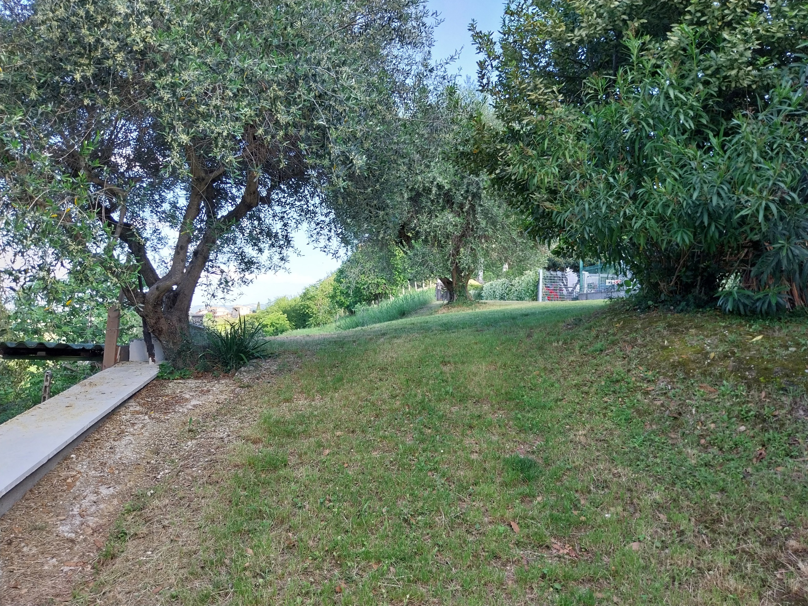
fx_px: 607
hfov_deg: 67.3
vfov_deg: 53.1
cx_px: 404
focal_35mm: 26
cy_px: 303
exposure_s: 1/137
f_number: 1.8
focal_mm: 4
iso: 25
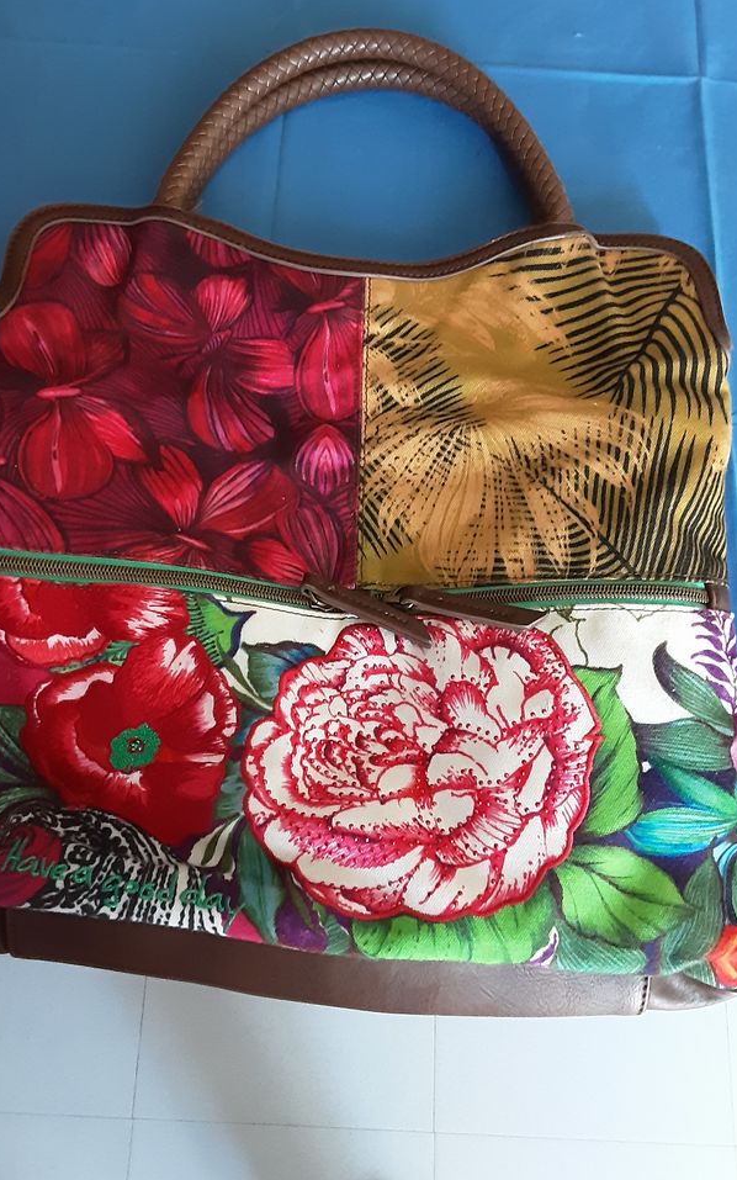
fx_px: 996
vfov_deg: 61.2
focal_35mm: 31
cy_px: 594
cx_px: 349
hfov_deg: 40.6
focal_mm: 2.9
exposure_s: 1/20
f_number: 1.9
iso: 400
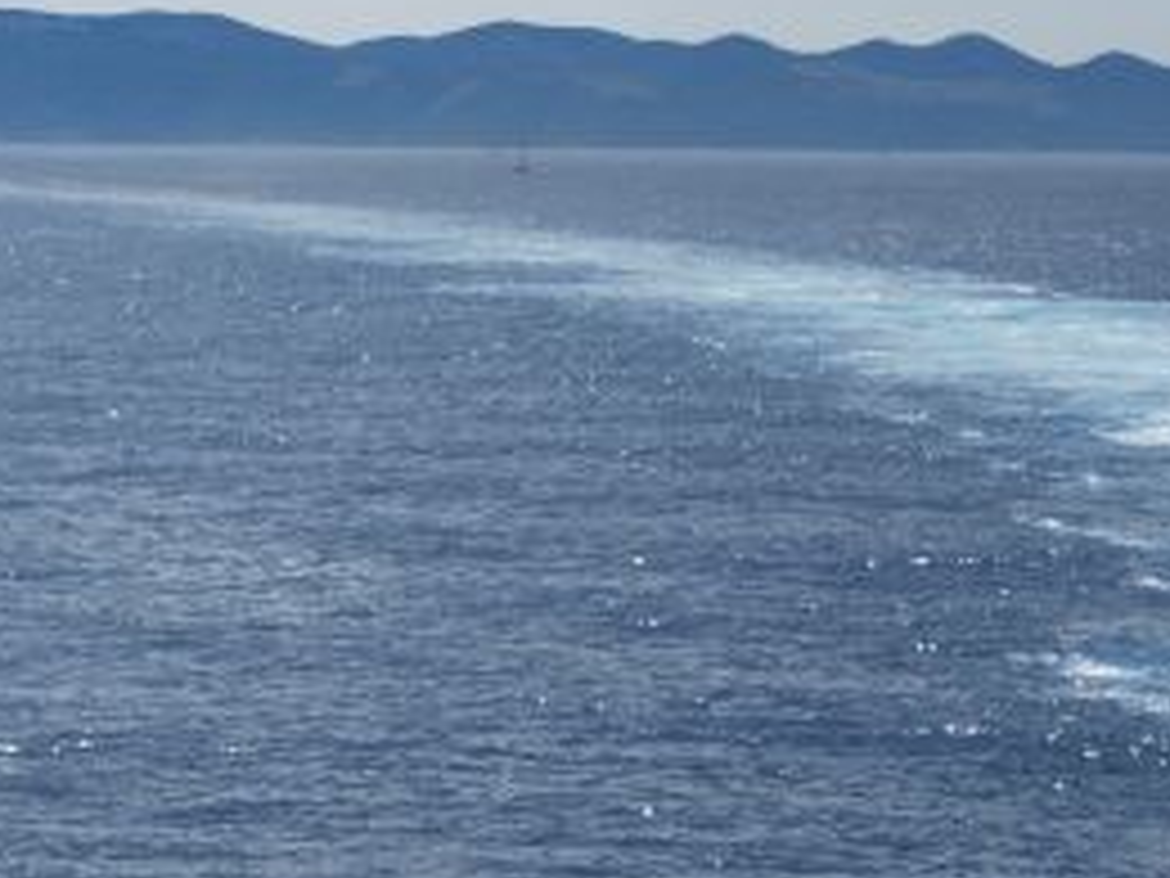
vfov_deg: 8.3
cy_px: 140
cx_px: -171
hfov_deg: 10.9
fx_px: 6016
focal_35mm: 178
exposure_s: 1/320
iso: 100
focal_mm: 40
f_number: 9
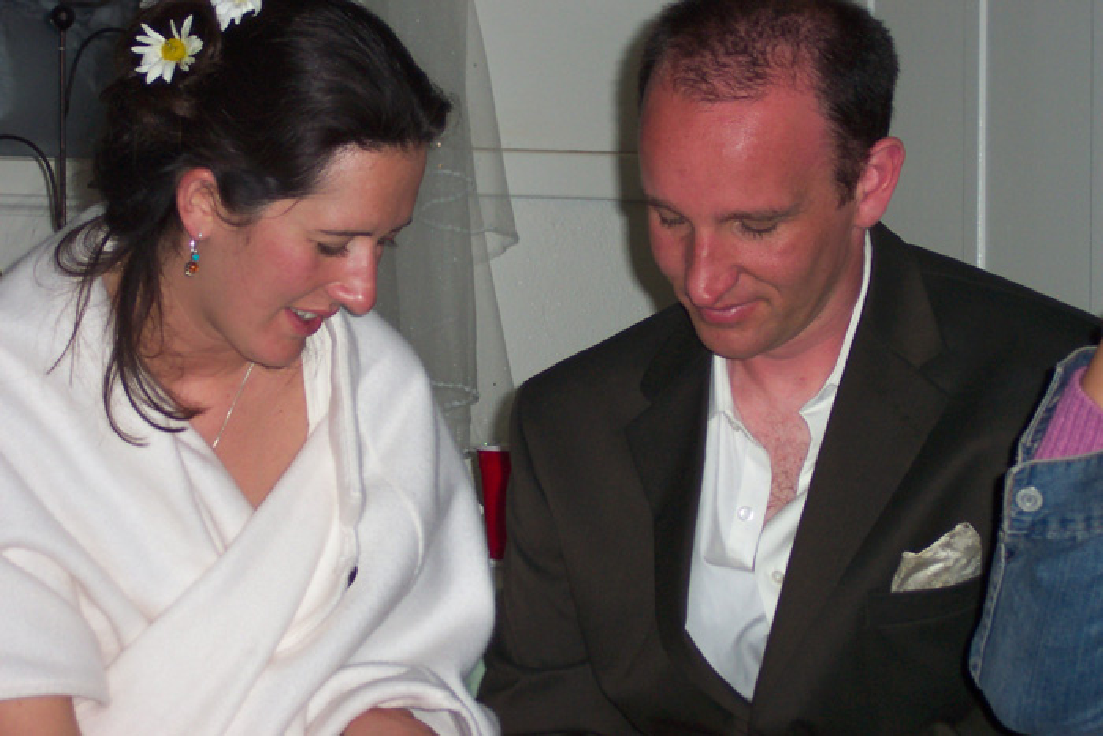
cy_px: 368
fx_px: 3095
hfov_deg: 20.2
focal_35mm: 101
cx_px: 552
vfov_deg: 13.6
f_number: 4.8
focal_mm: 21.3
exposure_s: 1/90
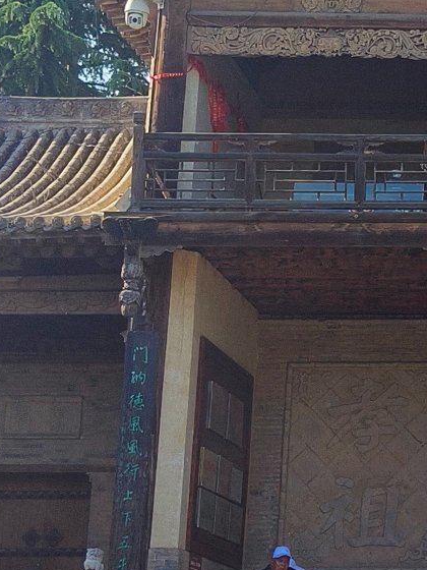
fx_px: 1924
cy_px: 232
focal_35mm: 117
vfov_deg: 16.8
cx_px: 655
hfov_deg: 12.0
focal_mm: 5.59
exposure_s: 1/5000
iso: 64
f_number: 1.8
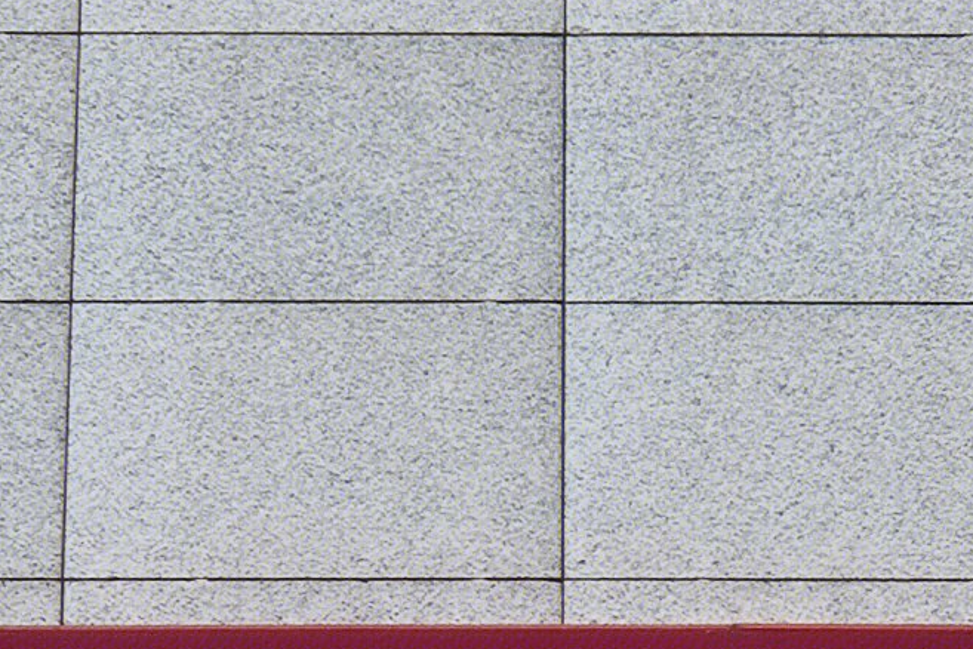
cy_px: 1045
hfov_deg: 6.4
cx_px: 840
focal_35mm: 323
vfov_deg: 4.2
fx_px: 8729
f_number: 2.2
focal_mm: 6.22
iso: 108
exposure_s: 1/100
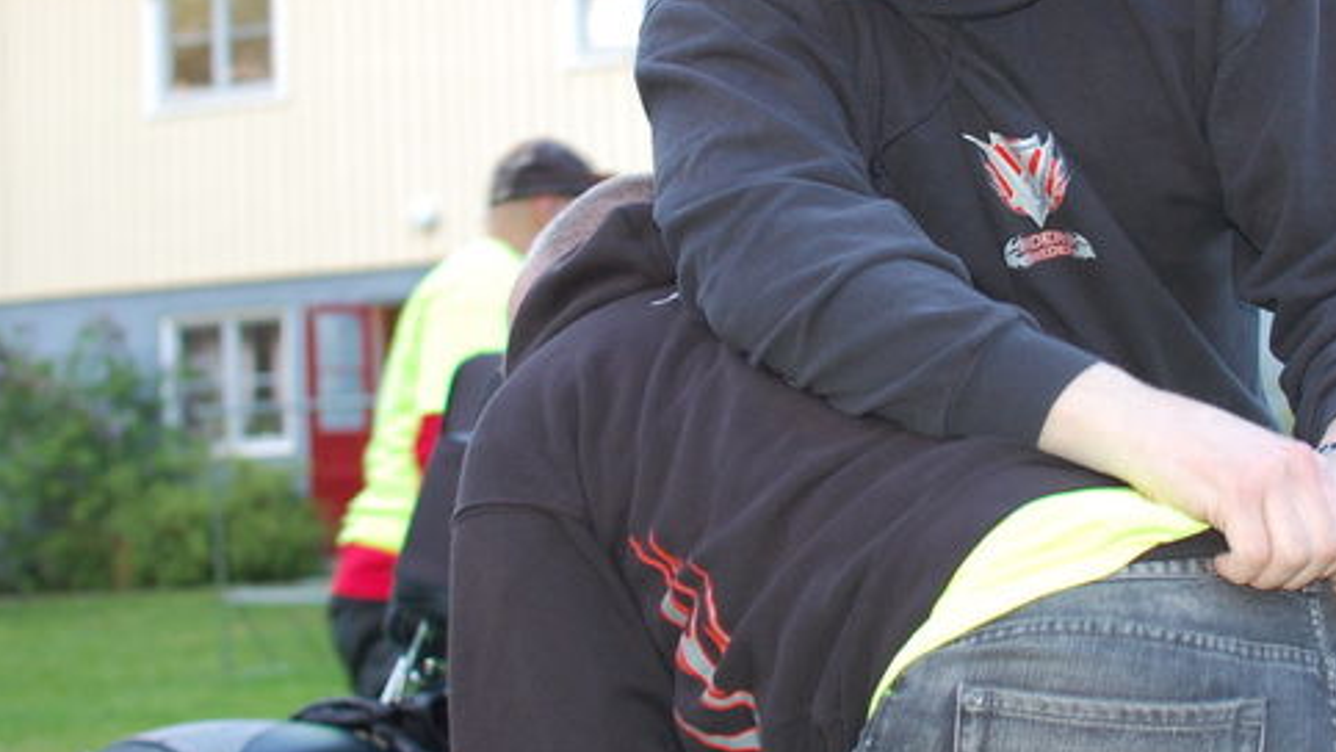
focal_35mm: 91
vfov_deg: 13.3
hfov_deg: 23.4
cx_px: 817
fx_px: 3220
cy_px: 170
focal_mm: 35
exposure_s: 1/60
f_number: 2.8
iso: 400
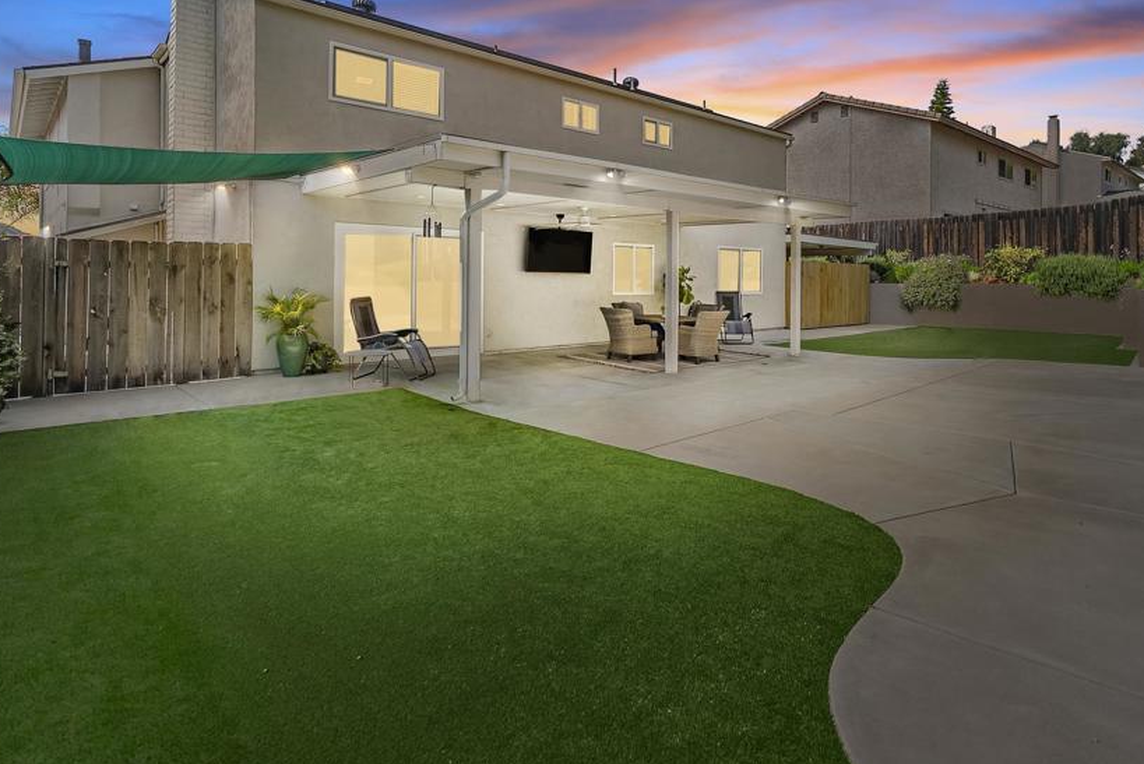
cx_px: 672
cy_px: 297
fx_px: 636
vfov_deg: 61.3
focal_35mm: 20
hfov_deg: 83.2
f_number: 2.8
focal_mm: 16
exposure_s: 1/6400
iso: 500
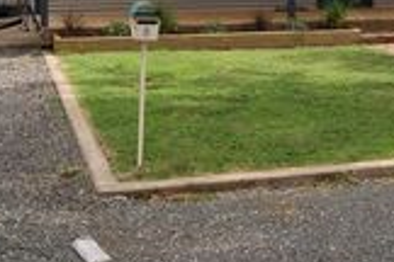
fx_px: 952
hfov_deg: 22.4
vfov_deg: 15.1
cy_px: -69
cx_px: 399
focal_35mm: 87
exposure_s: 1/160
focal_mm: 20
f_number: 11
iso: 100
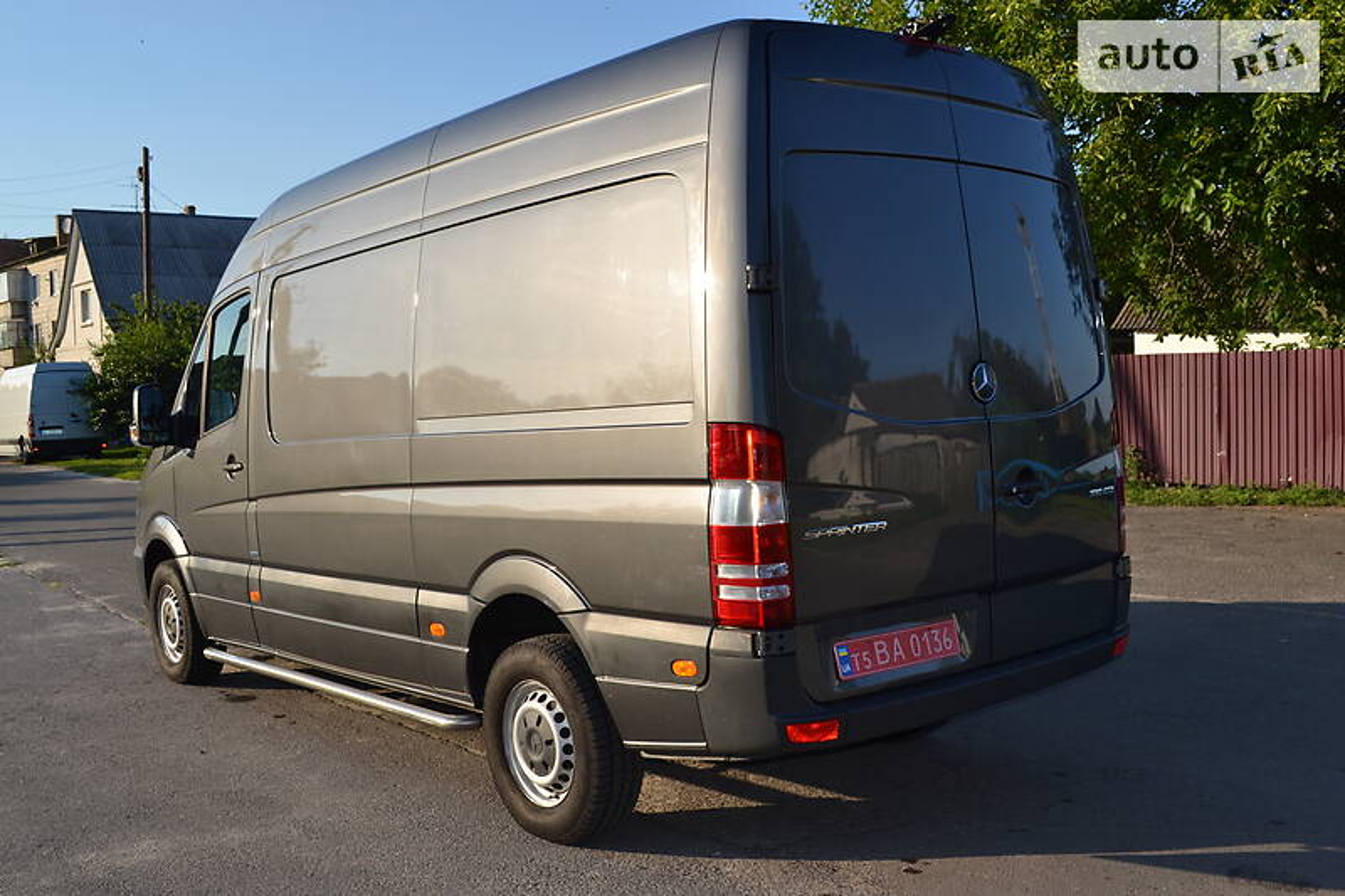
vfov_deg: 40.0
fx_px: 1233
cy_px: 448
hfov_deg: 57.2
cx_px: 672
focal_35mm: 33
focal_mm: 22
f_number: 7.1
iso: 100
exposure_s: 1/200
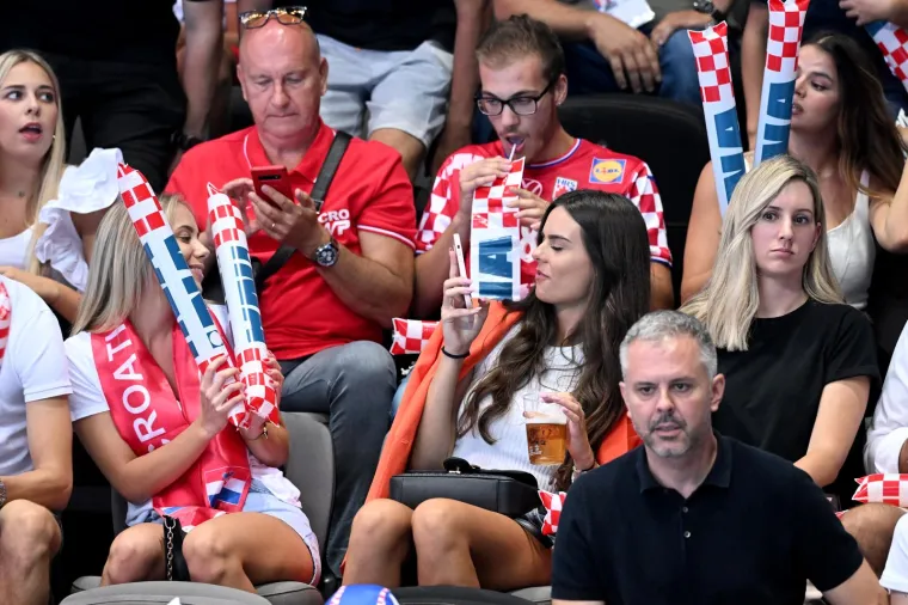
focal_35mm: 400
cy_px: 302
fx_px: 10084
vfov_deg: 3.4
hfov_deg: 5.2
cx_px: 454
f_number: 4
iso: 5000
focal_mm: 400
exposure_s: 1/250
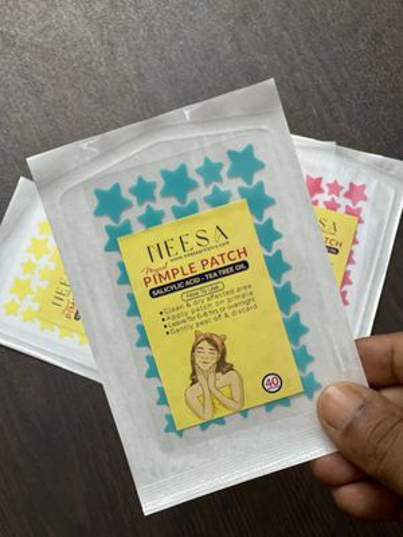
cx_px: 202
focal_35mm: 77
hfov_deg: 19.1
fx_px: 1195
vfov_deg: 25.3
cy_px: 268
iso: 160
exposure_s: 1/50
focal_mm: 9
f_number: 2.8
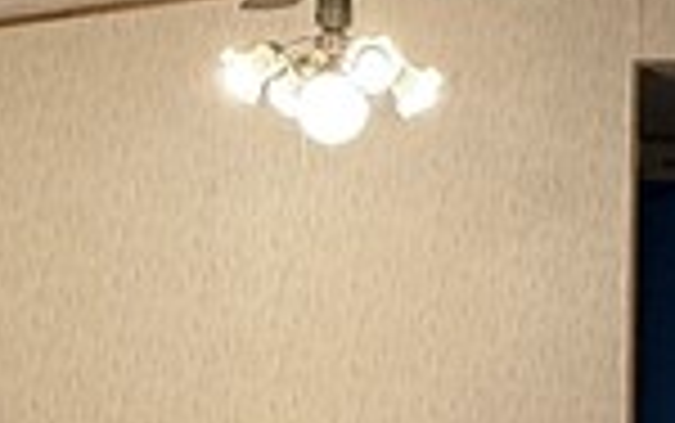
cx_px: 306
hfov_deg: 20.6
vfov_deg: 12.9
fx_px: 1859
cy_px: 396
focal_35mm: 101
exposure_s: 1/120
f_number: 2.2
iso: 400
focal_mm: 2.22
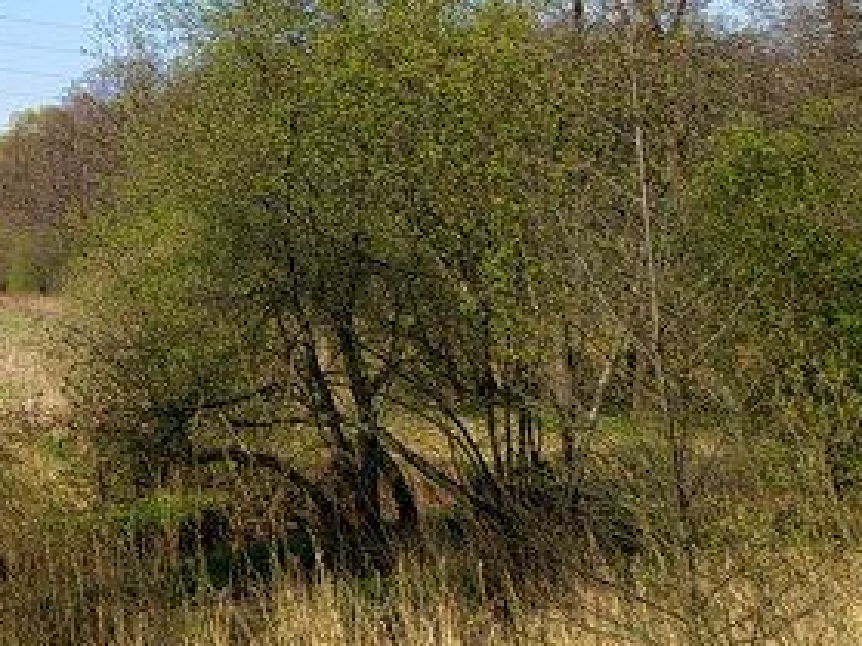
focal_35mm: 92
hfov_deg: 18.3
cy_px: -76
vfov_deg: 15.6
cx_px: -519
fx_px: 2290
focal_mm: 3.94
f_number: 1.9
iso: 100
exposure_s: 1/1350
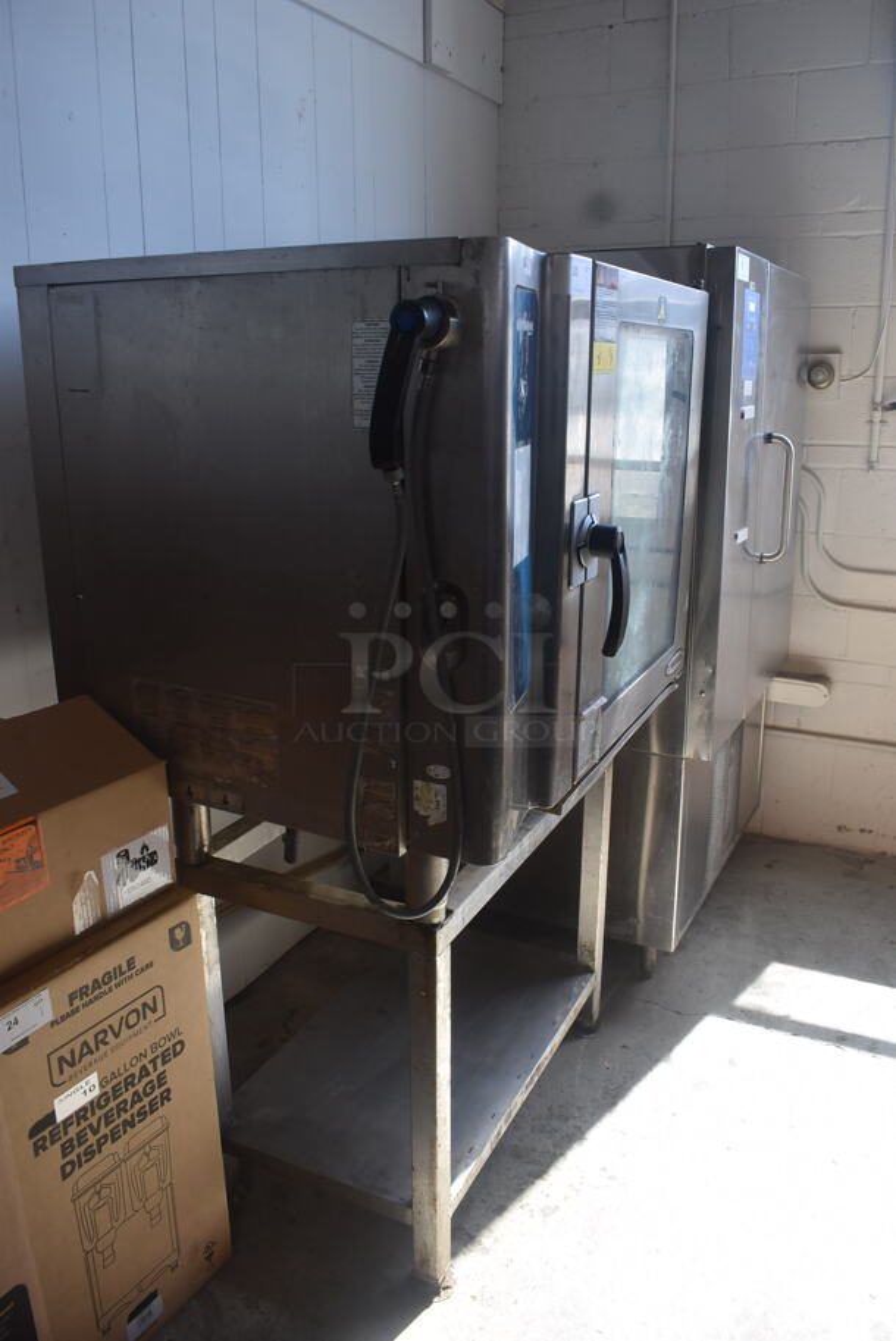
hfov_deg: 48.0
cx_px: 448
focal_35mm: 27
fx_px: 1006
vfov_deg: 67.3
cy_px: 670
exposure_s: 1/250
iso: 400
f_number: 5
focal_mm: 18
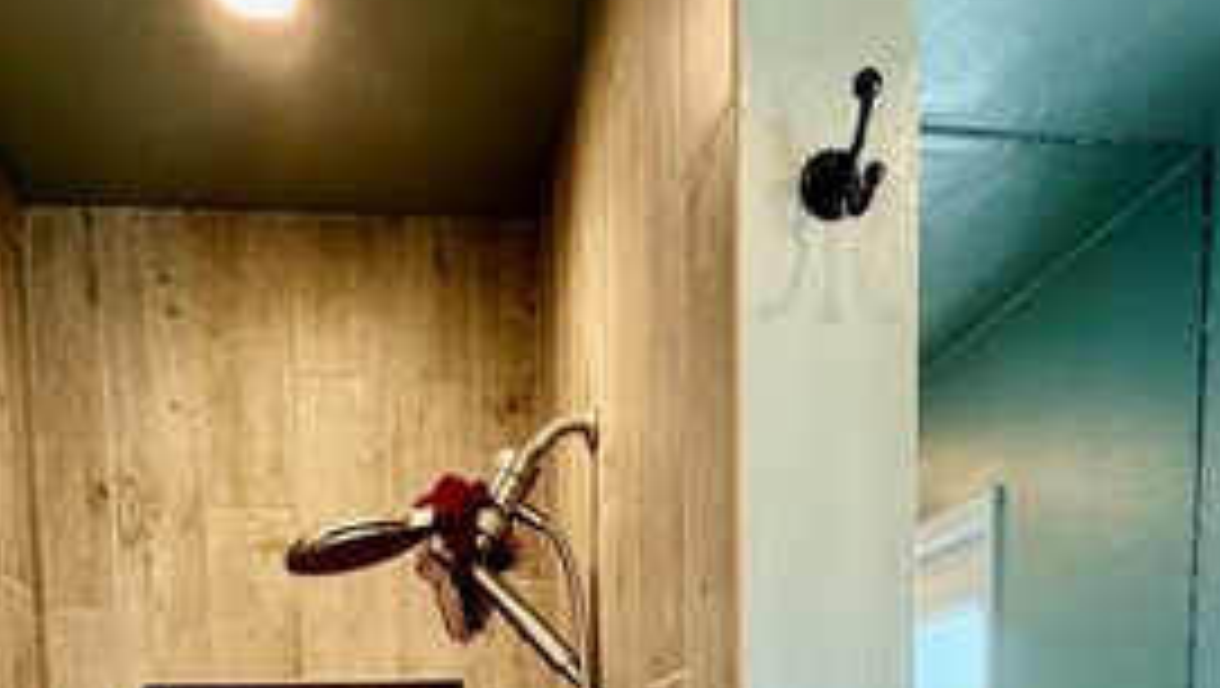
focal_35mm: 36
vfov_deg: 27.4
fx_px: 1166
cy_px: 899
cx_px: 536
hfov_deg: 55.1
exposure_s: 1/60
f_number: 2.2
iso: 250
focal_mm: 2.22
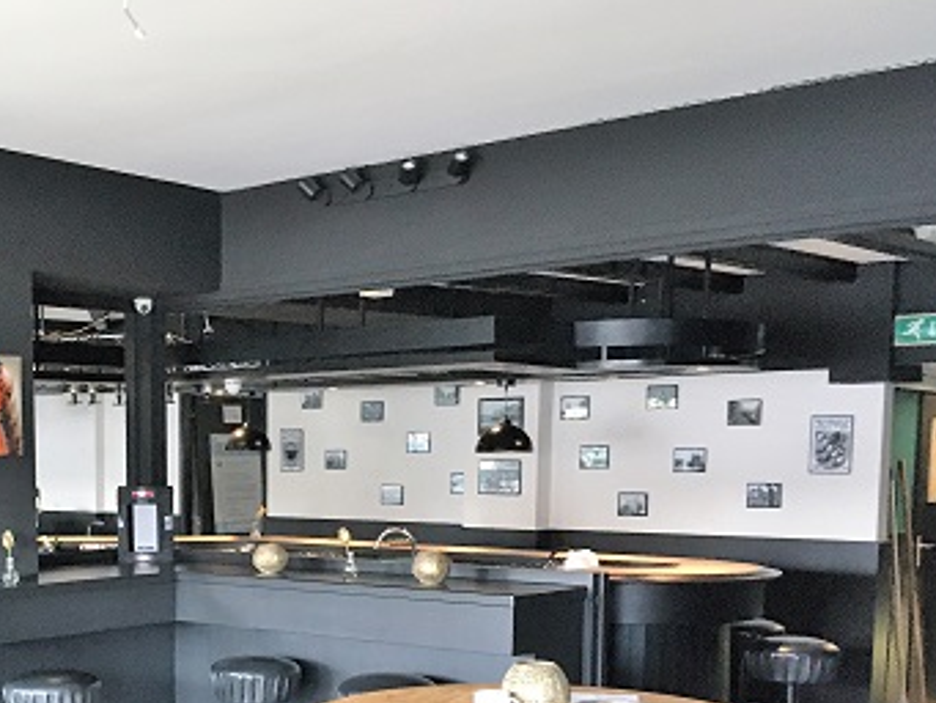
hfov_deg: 36.1
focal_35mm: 51
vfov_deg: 27.7
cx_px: 176
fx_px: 1380
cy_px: 604
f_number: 2.2
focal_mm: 4.15
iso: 200
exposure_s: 1/17
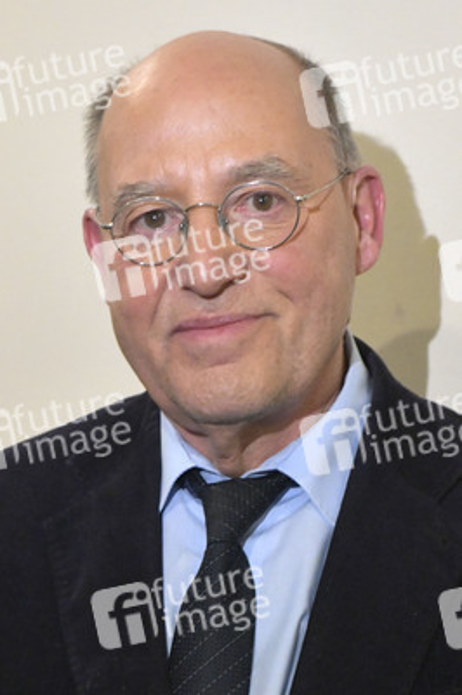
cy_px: 348
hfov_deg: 19.4
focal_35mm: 70
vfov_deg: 28.9
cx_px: 231
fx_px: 1350
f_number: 5
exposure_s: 1/125
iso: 5000
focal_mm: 70
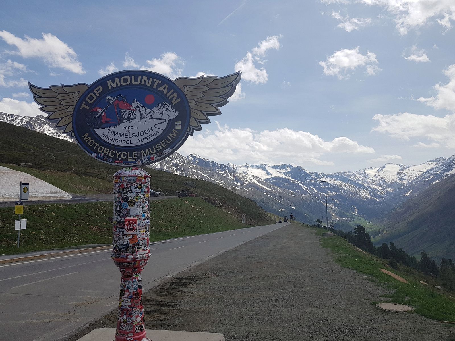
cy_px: 170
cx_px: 228
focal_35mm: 26
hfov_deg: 67.3
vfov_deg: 53.1
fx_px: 342
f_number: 1.7
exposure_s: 1/3864
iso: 50
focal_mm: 4.2
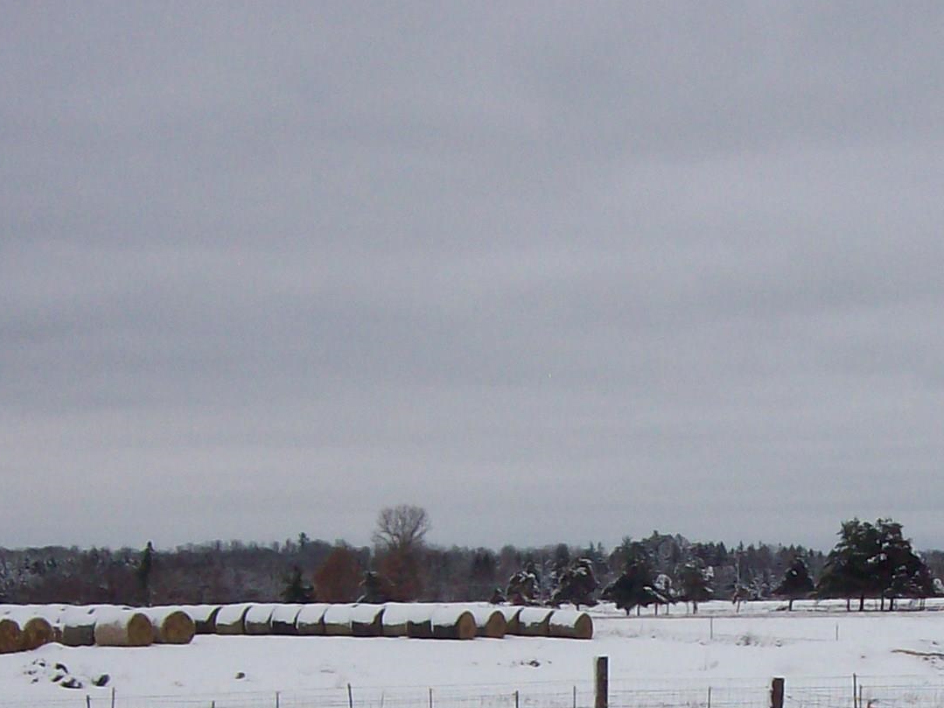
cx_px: 846
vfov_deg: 15.3
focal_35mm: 95
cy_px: 724
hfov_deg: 20.3
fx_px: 2590
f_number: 4.8
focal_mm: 6
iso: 80
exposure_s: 1/1401
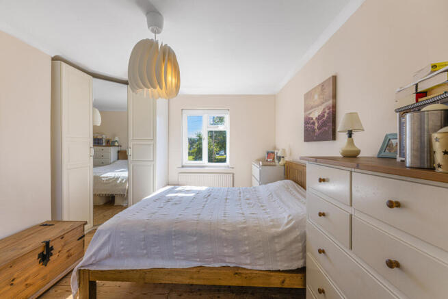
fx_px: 174
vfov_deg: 81.2
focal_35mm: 14
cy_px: 150
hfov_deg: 104.2
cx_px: 224
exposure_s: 1/30
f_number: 11
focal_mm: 14
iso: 64
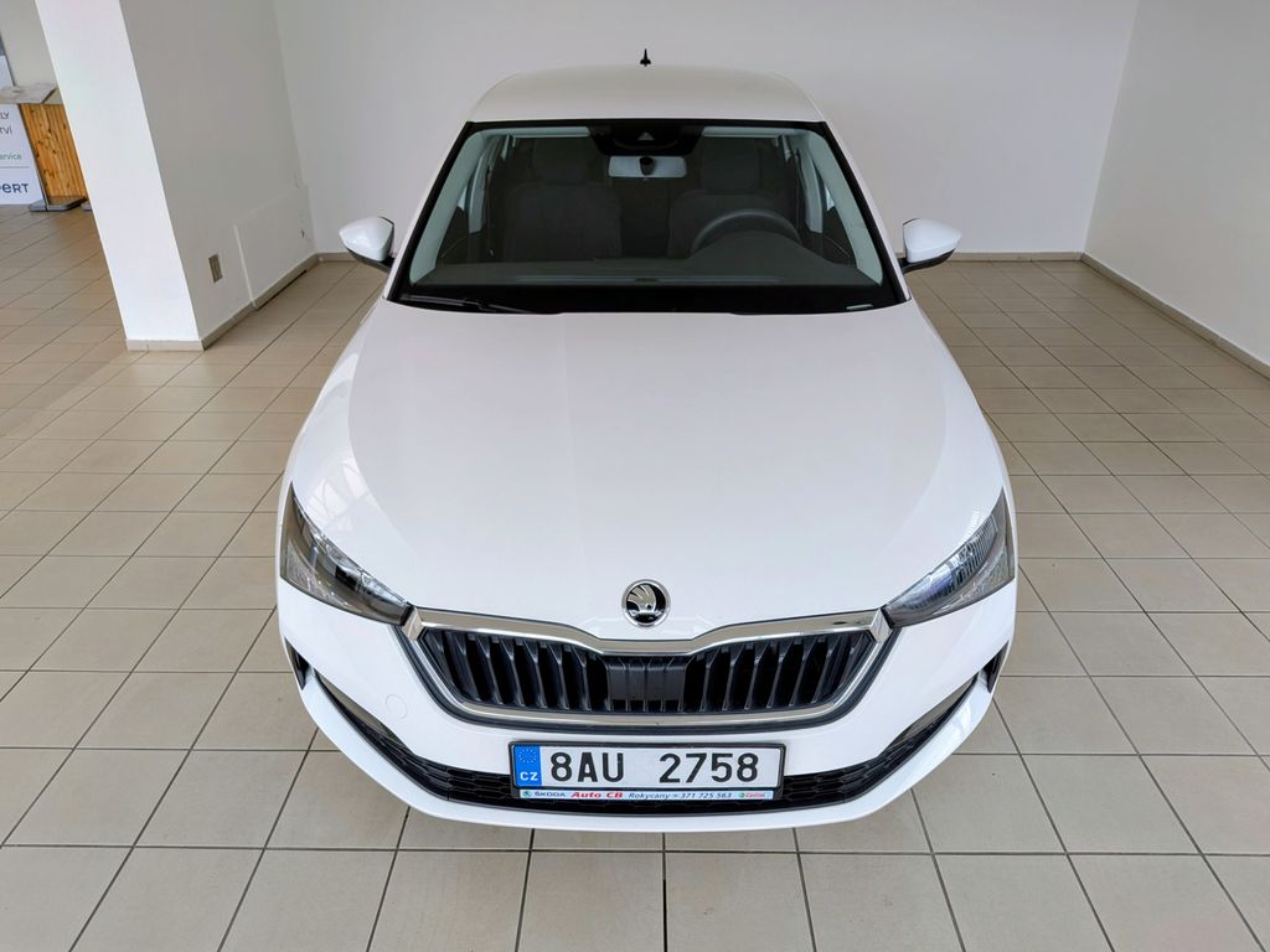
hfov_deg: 71.6
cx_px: 635
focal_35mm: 24
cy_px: 476
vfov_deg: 56.8
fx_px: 881
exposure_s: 1/60
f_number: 1.7
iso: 34
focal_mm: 4.53
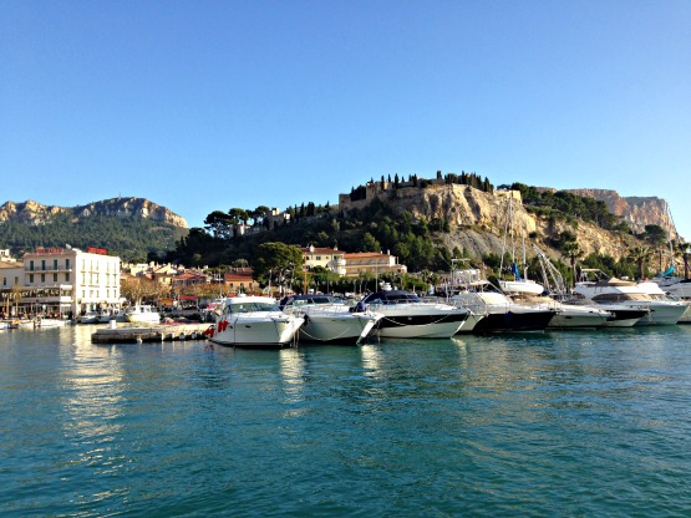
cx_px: 346
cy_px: 259
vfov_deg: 42.9
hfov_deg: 55.4
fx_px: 659
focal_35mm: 33
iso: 50
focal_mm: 4.12
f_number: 2.4
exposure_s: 1/903
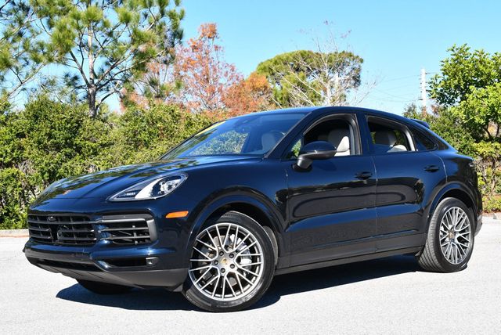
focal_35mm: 56
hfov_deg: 35.6
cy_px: 168
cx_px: 250
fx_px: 780
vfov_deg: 24.2
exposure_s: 1/250
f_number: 8
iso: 160
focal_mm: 28
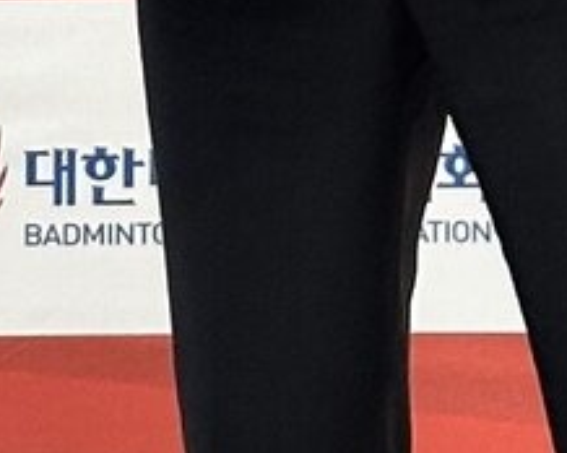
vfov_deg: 3.8
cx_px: -198
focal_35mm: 401
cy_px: -756
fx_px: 6723
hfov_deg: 4.8
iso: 160
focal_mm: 6.86
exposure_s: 1/60
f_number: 1.78
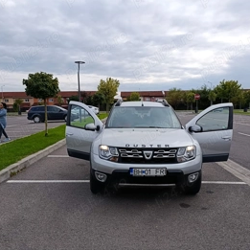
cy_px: 143
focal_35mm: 31
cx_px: 129
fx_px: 253
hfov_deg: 52.5
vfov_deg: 52.4
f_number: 1.65
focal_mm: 6.11
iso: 50
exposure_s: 1/350
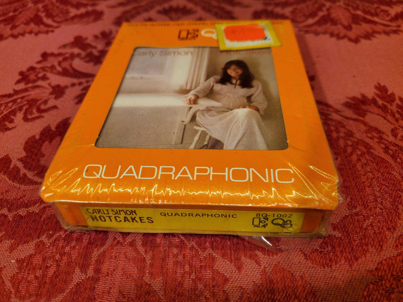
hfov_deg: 67.3
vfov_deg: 53.1
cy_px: 151
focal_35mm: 26
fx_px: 303
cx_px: 202
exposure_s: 1/202
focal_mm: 4.3
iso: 50
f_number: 1.5
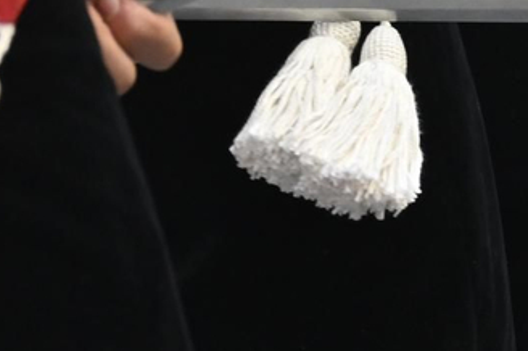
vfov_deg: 1.8
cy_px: -31
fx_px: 11274
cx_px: 547
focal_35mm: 769
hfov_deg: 2.7
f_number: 5.6
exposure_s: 1/500
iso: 800
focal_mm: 105
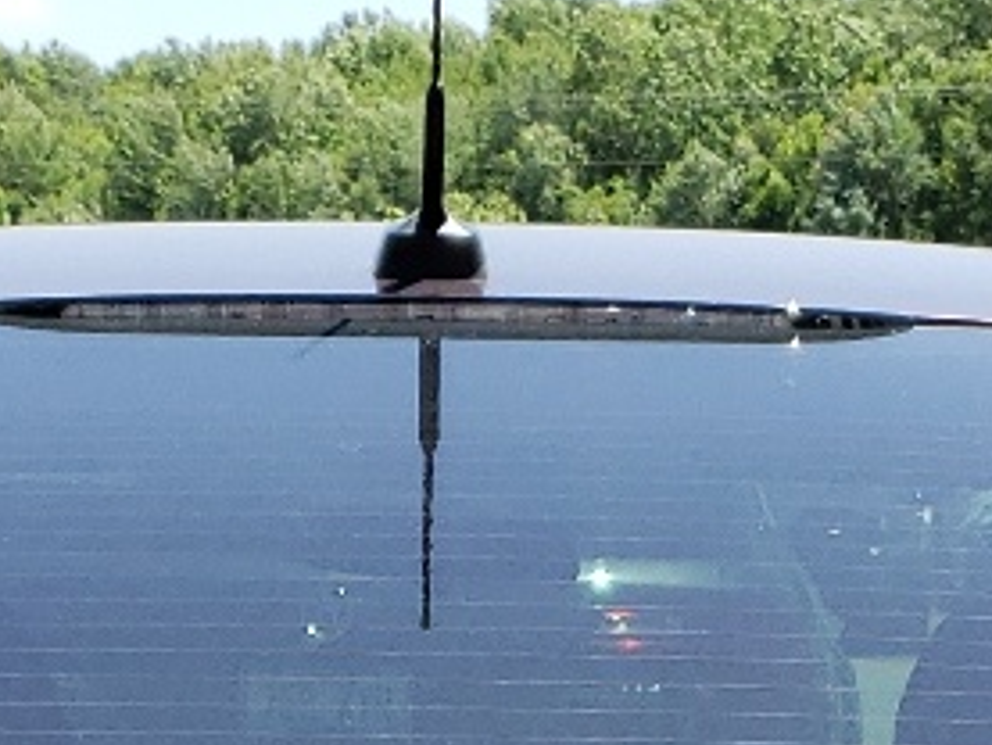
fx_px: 4300
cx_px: 365
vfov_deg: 8.8
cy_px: 1862
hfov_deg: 13.1
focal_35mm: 150
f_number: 1.5
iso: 50
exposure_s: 1/1429
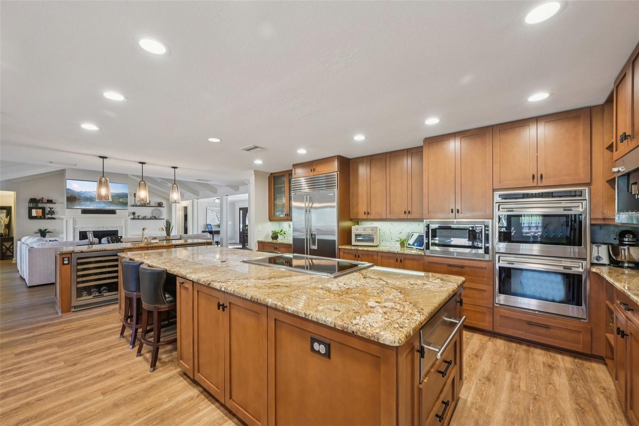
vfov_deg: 81.2
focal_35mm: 14
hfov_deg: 104.3
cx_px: 320
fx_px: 248
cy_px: 213
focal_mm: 14
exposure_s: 1/2
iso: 400
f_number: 8
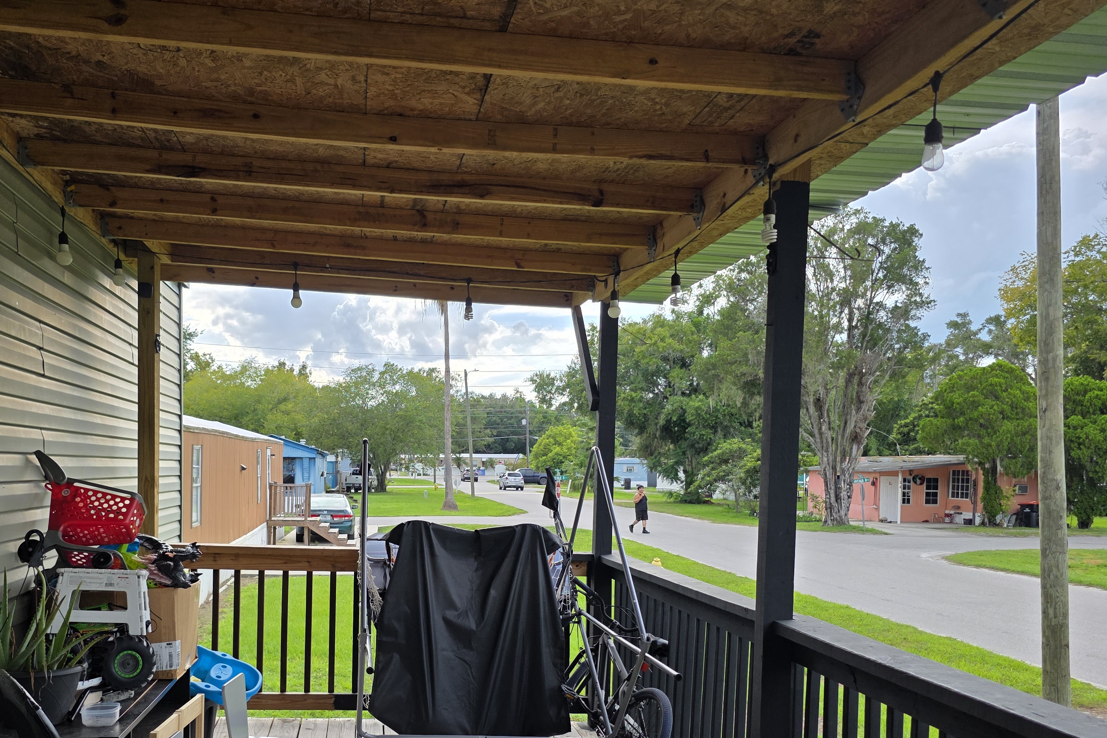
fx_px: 1045
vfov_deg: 38.4
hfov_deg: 55.3
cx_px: 426
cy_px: 497
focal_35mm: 34
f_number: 1.7
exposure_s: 1/2021
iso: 80
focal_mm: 6.3
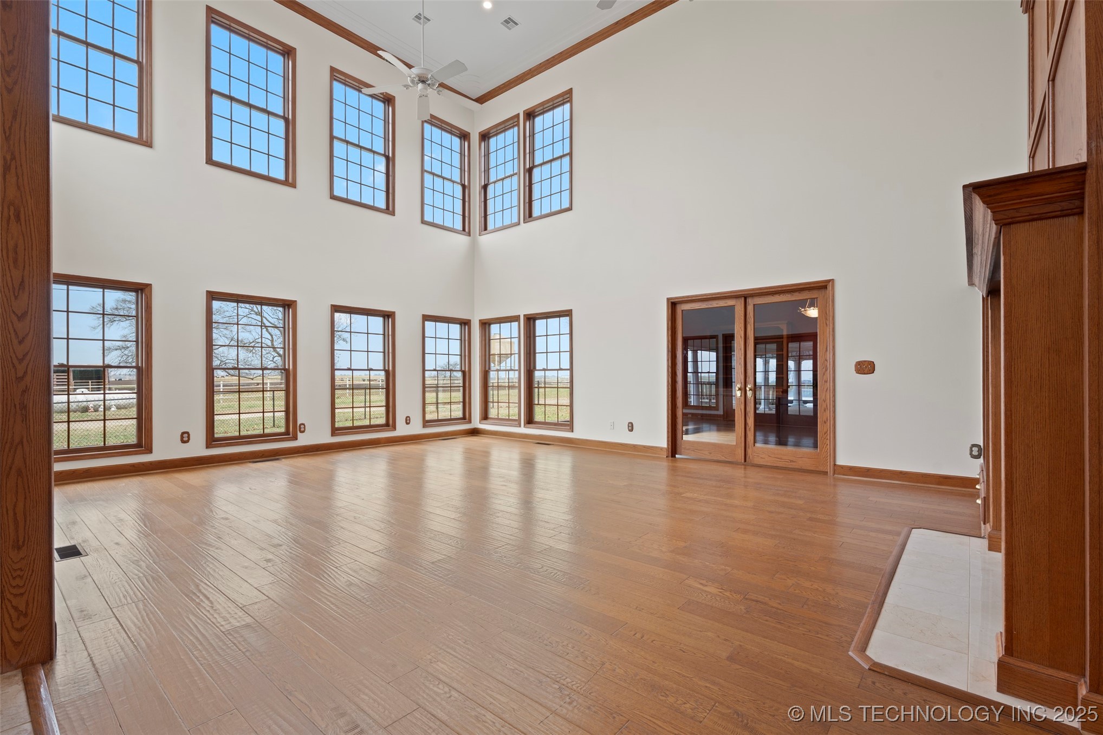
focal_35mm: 16
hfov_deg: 96.7
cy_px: 368
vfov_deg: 73.7
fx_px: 490
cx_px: 552
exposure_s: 1/5
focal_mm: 16
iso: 250
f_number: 9
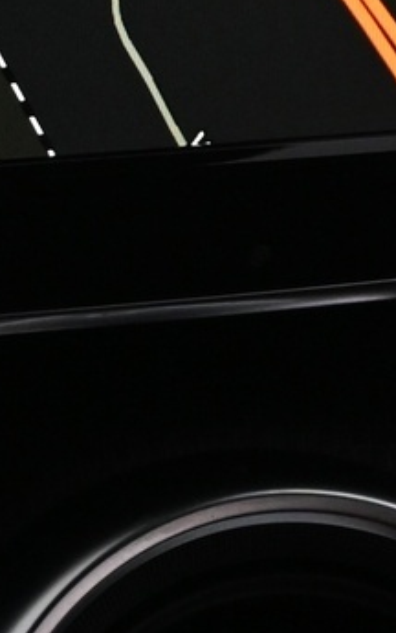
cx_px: 182
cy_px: -204
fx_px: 3094
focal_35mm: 179
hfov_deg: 7.3
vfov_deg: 11.4
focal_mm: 25
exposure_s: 1/40
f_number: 4.2
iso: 1800
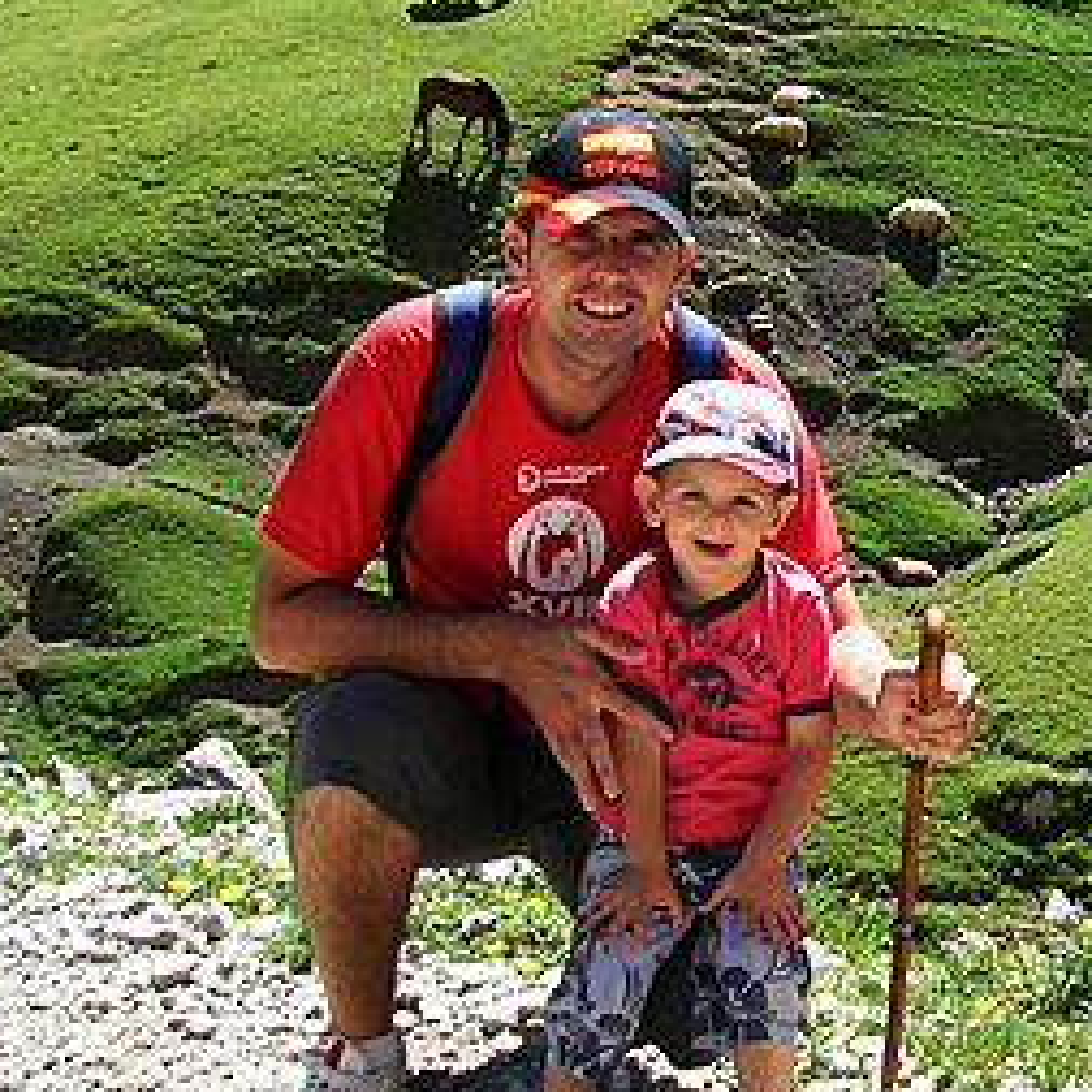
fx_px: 2712
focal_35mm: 76
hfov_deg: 21.1
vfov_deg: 22.5
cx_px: 1321
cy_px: 272
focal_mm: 5.7
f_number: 4.9
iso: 50
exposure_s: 1/197
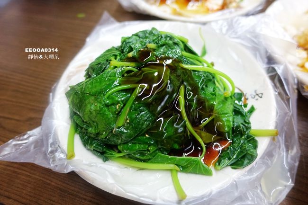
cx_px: 154
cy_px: 102
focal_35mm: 24
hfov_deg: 73.8
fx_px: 205
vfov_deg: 53.1
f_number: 1.8
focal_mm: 8.8
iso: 400
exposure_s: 1/30
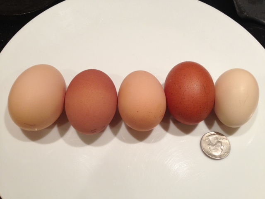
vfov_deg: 40.7
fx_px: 268
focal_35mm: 35
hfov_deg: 52.6
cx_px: 132
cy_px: 100
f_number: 2.4
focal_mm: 4.28
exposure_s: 1/20
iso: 100
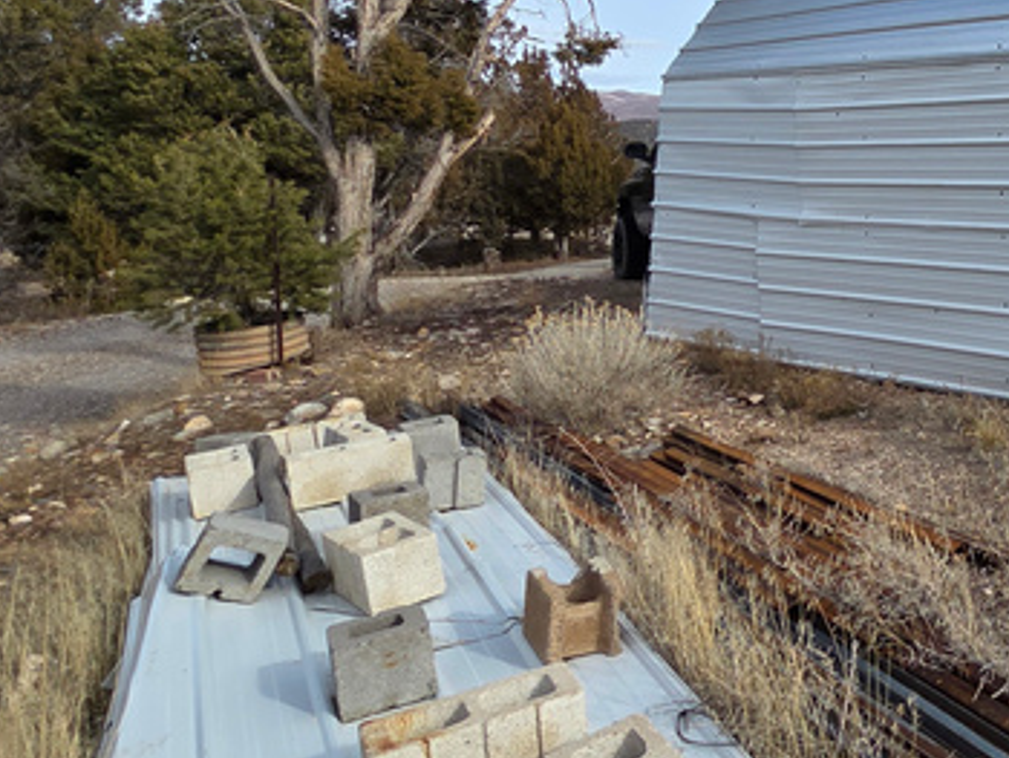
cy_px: 187
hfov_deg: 35.6
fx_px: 1108
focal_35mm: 38
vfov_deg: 36.8
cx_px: 1271
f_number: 2.2
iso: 50
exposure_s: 1/2000
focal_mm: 2.2
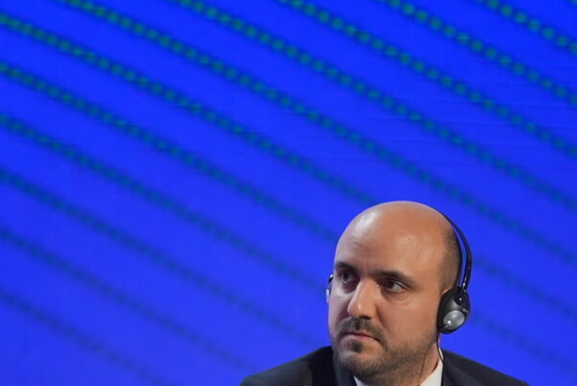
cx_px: 292
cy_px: 383
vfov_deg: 6.3
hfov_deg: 9.4
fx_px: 3496
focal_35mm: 218
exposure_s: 1/100
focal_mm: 69
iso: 500
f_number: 2.8
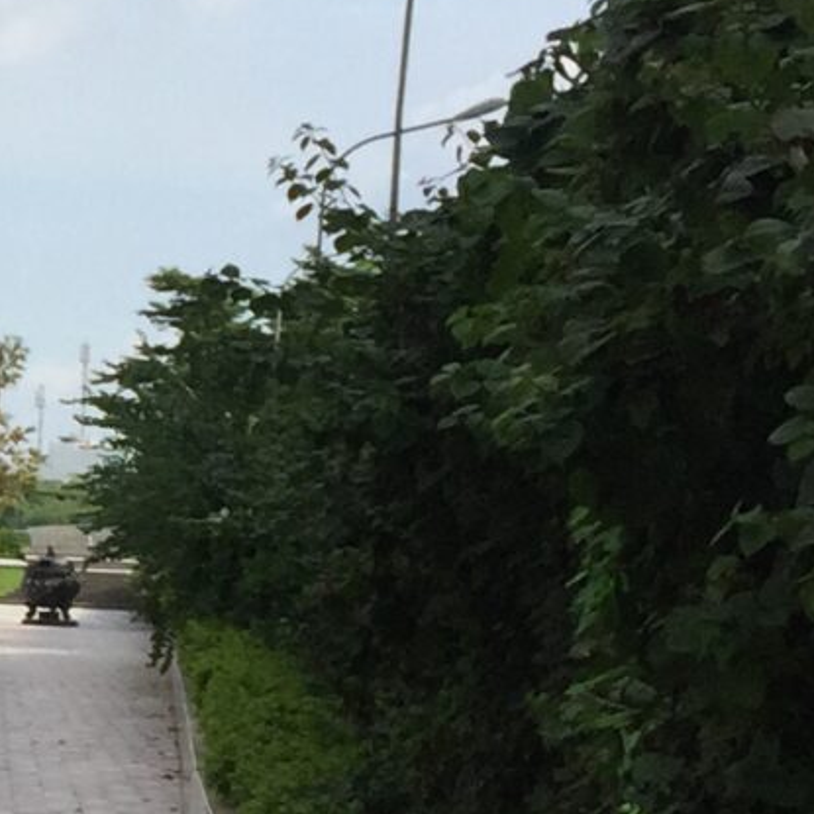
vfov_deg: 11.1
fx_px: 4203
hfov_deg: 9.5
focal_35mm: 158
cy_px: 504
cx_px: -1289
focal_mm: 4.15
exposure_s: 1/1647
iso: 32
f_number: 2.2
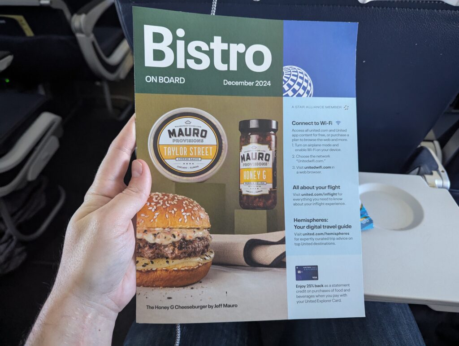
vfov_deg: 56.9
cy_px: 173
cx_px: 230
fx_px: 319
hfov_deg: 71.5
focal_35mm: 24
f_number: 1.85
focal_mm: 6.81
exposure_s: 1/100
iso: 1563
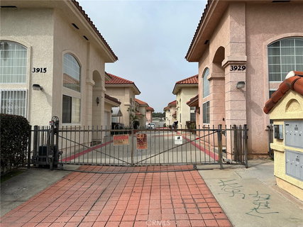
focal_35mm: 24
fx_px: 210
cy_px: 114
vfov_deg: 56.8
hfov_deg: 71.6
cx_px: 152
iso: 80
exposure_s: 1/6211
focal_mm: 6.86
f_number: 1.78
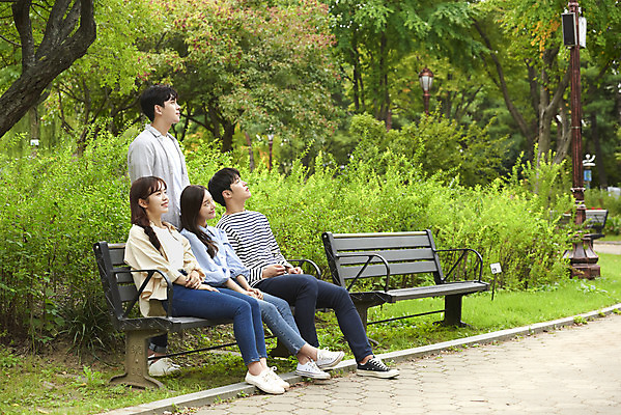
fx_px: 1208
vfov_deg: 19.5
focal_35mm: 70
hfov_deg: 28.8
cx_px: 310
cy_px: 208
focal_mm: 70
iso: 1000
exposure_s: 1/320
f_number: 4
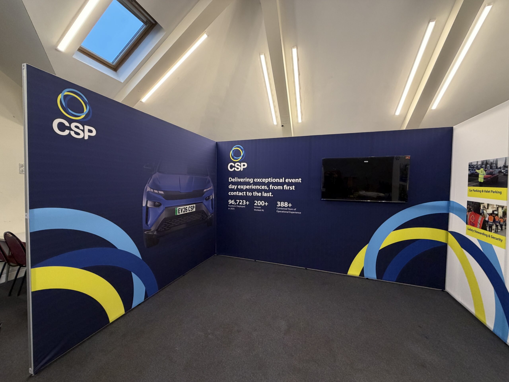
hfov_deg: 102.1
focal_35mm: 14
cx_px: 254
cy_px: 191
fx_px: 206
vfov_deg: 85.7
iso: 320
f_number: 2.2
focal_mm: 2.22
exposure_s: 1/100
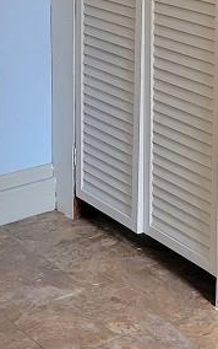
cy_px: -26
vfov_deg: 20.5
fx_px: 920
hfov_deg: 13.5
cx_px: 165
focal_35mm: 97
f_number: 1.8
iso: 250
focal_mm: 5.4
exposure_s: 1/120
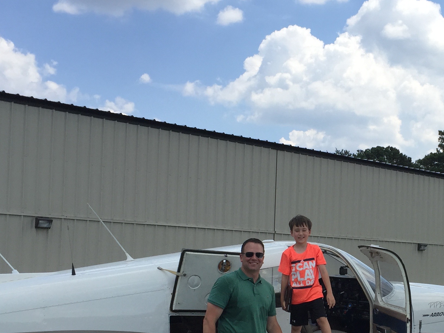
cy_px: 255
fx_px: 744
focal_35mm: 58
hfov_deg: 32.3
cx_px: 361
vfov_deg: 24.9
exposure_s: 1/2198
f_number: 2.2
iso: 32
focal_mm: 4.15
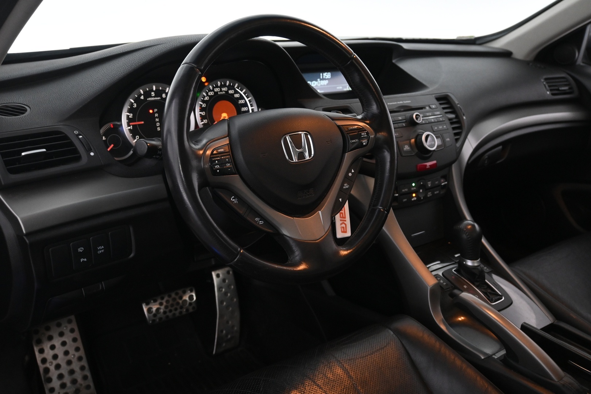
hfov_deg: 57.2
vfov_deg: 40.0
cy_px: 197
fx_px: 542
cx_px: 296
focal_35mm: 33
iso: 1600
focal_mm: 22
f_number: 4
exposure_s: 1/40
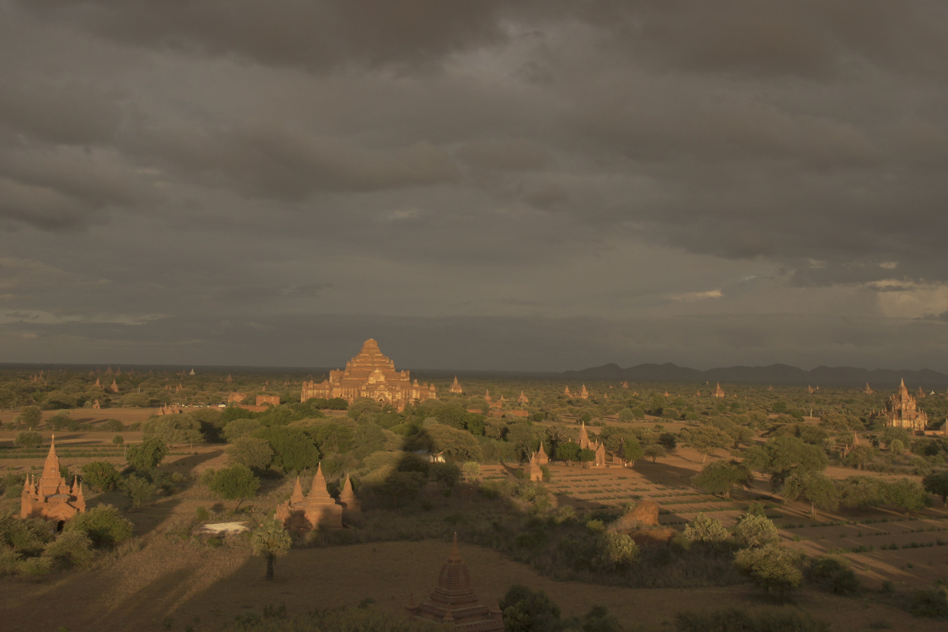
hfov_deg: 50.1
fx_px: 1014
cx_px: 479
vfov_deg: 34.6
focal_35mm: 39
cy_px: 316
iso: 200
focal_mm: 25
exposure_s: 1/320
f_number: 8
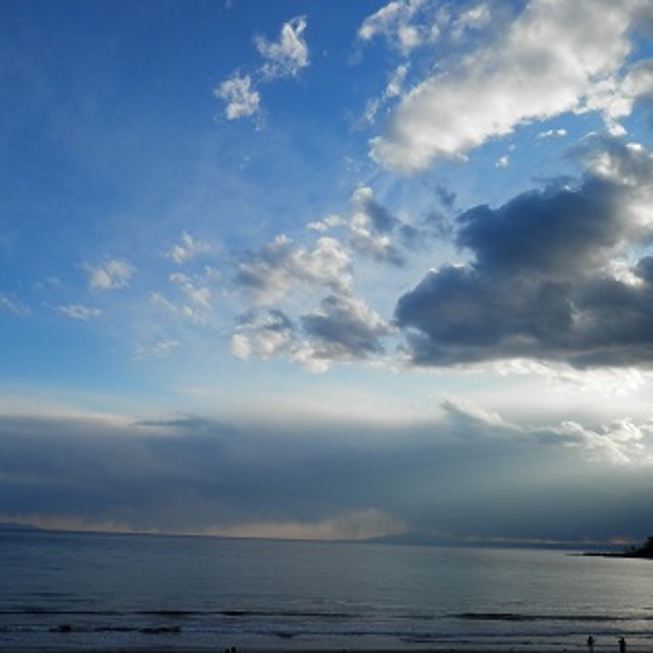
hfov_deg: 53.4
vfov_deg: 54.0
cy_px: 331
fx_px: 640
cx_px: 241
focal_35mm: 30
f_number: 8.7
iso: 80
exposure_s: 1/125
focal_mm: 4.5
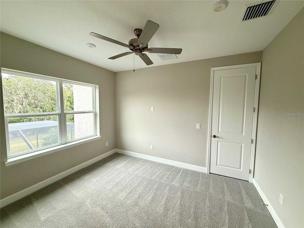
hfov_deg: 102.1
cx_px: 152
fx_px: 123
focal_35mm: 14
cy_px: 114
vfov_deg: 85.7
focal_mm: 2.22
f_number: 2.2
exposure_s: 1/120
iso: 125
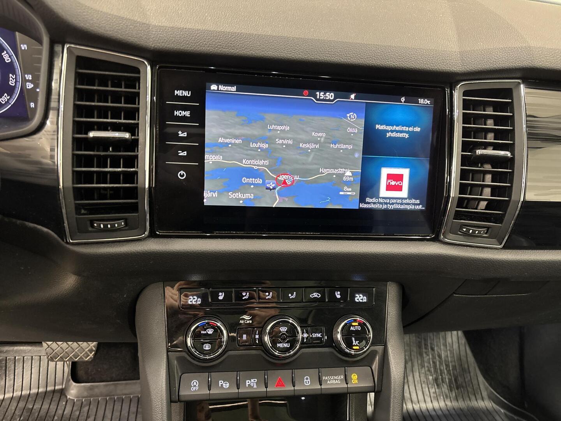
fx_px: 421
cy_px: 210
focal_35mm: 26
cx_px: 280
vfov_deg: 53.1
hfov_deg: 67.3
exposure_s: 1/34
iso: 400
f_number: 1.6
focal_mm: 5.96
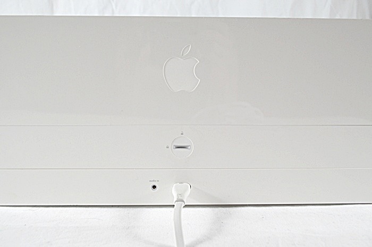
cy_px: 124
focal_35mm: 33
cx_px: 186
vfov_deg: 39.9
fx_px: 341
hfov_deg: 57.3
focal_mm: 22
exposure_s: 1/100
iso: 400
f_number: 5
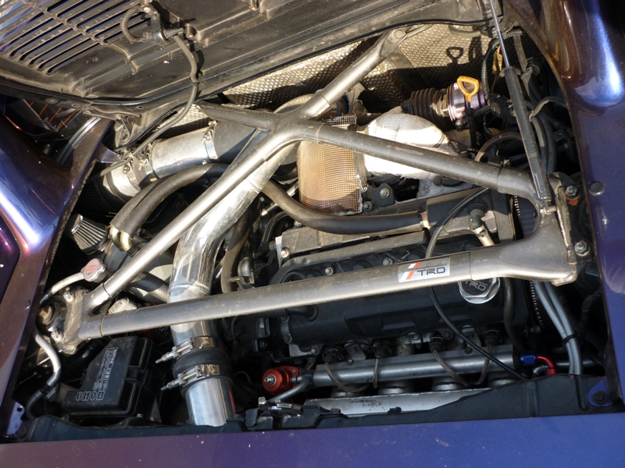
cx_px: 312
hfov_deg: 55.4
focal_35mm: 33
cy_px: 234
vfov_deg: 42.9
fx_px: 596
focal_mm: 5.5
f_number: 2.8
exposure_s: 1/320
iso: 80
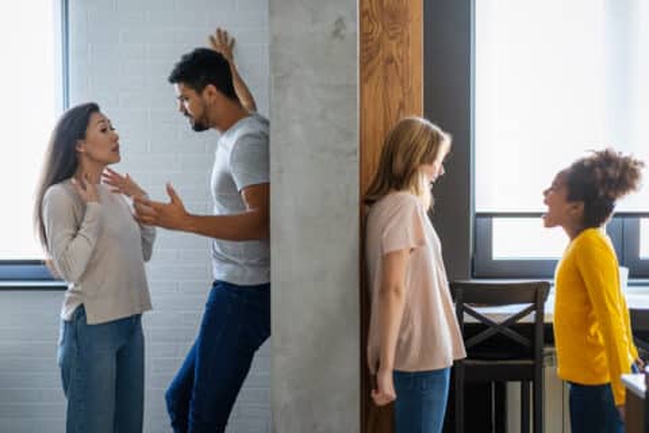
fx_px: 991
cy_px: 216
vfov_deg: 24.6
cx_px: 324
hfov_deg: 36.2
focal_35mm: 55
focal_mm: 55
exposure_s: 1/320
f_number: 1.8
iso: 800
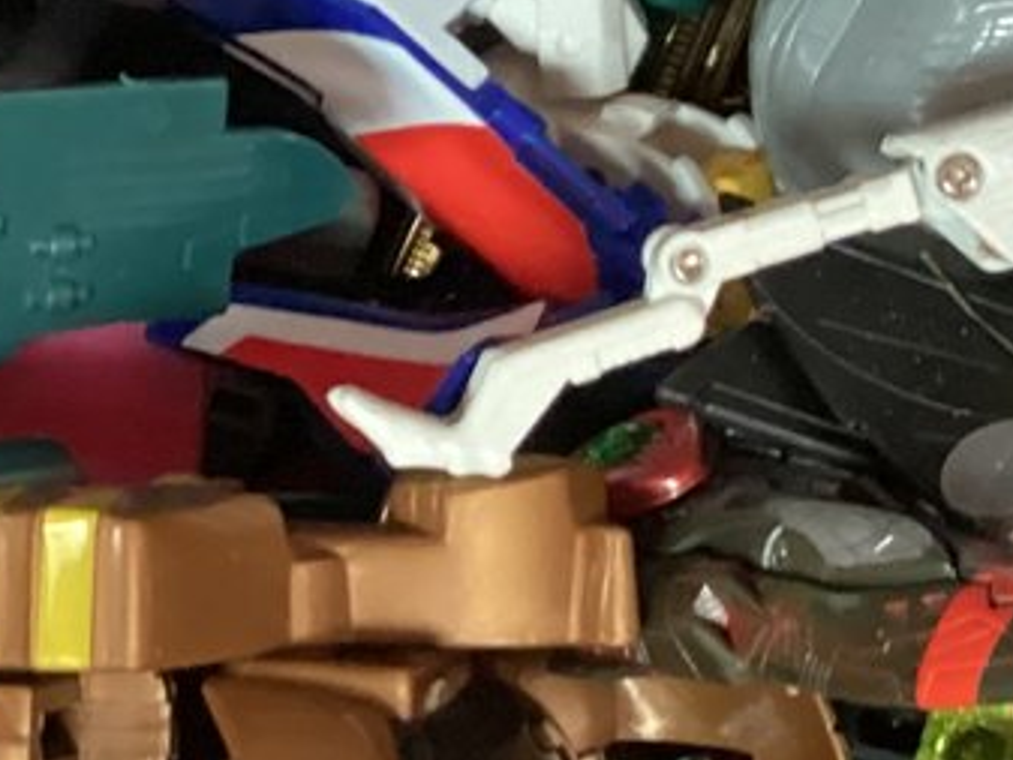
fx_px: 4069
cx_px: 1171
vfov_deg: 10.6
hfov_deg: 13.8
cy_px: 65
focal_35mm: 139
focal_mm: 3.3
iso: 640
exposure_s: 1/24
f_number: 2.4
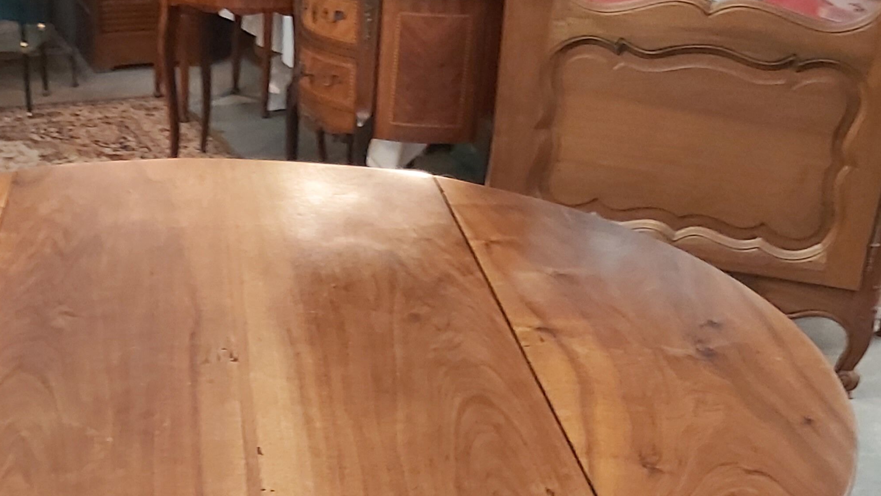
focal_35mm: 57
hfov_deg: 36.1
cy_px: 500
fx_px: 1331
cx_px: 269
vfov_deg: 20.4
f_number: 1.7
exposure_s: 1/25
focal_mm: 3.92
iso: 320
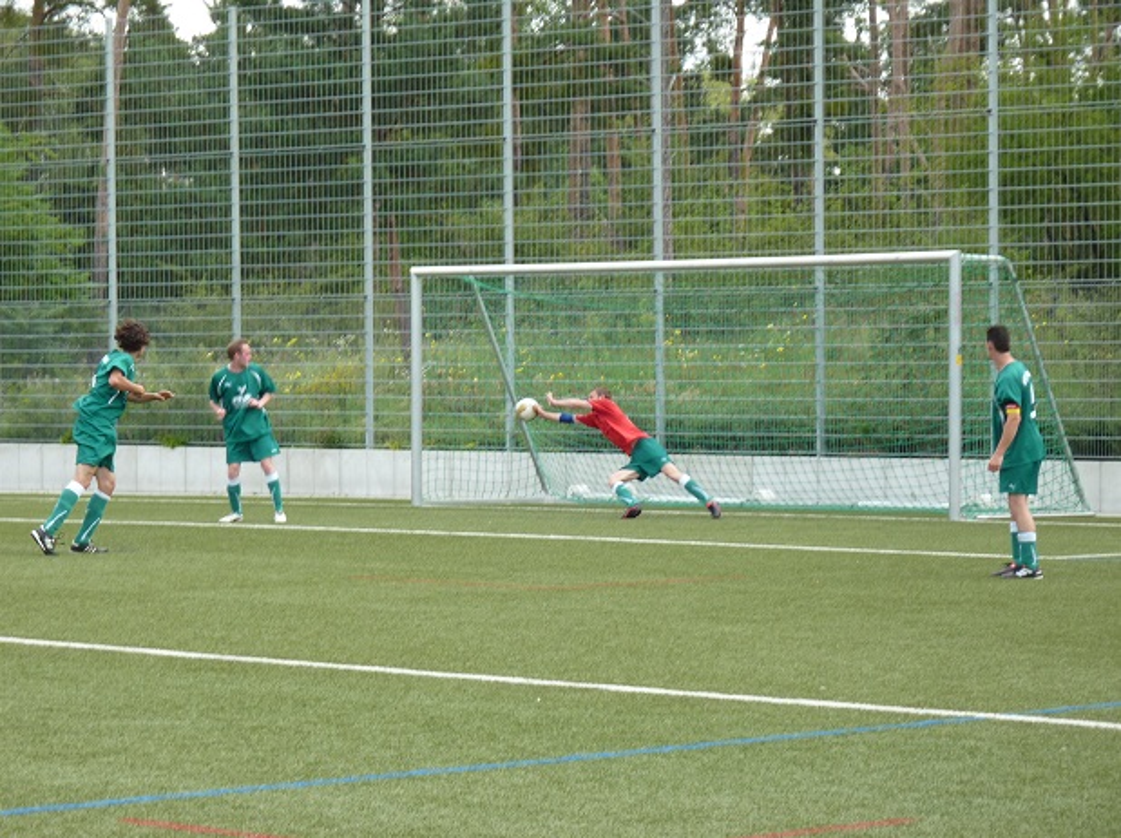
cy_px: 419
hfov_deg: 15.4
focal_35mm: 128
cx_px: 560
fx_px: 4141
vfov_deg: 11.6
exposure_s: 1/125
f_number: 4.4
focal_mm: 21
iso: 80
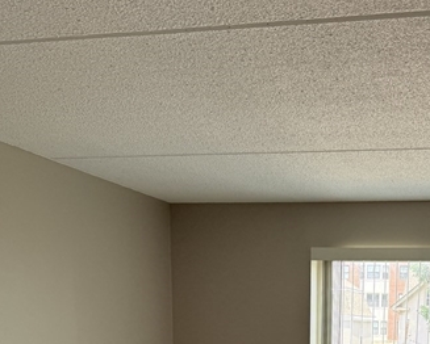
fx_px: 700
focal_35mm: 55
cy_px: 439
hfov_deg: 33.1
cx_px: 350
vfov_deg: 24.4
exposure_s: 1/237
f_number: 1.78
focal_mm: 6.76
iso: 100
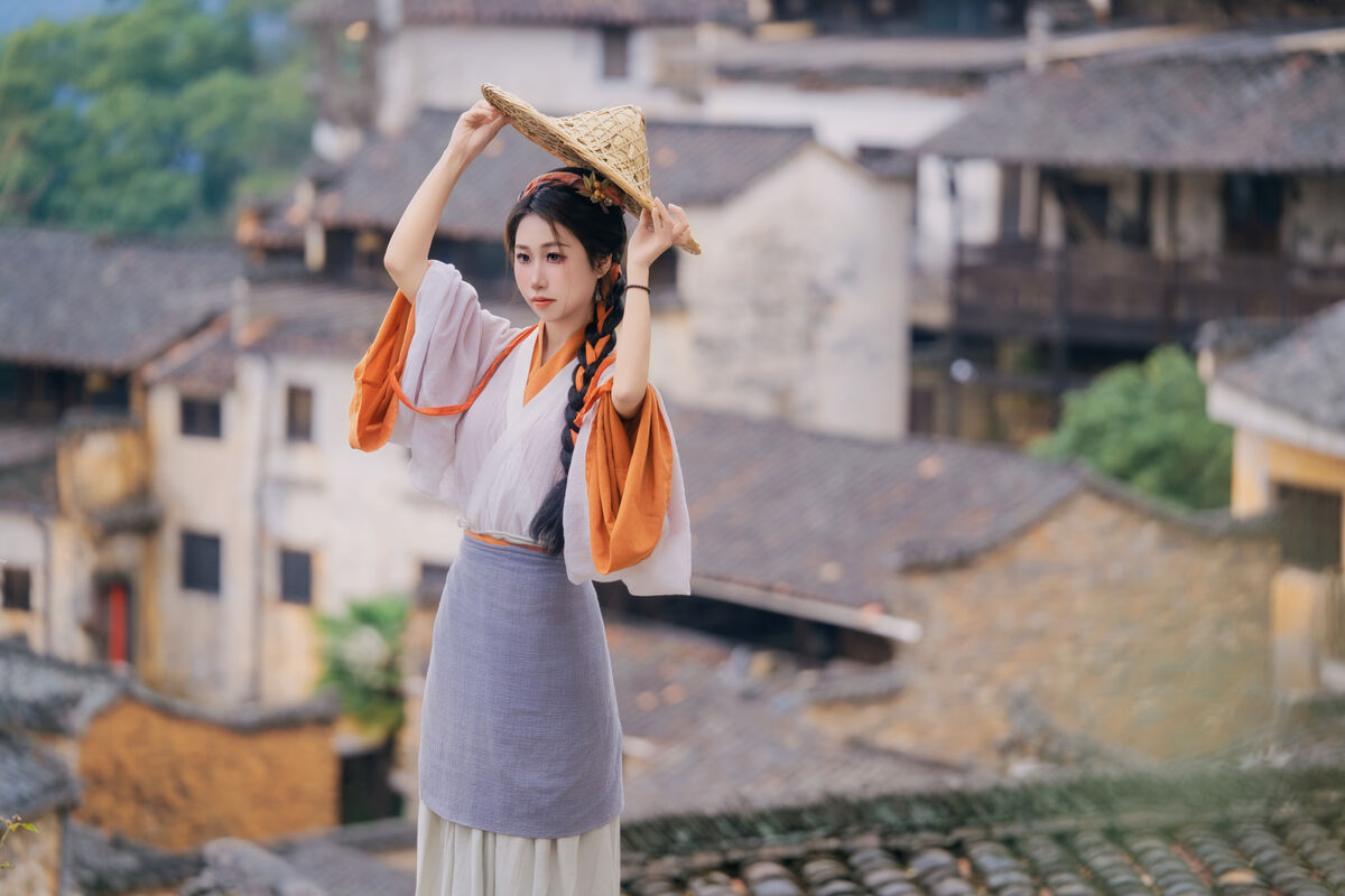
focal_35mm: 112
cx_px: 672
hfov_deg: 18.3
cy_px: 448
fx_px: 4184
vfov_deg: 12.2
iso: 160
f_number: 2.8
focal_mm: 112
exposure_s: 1/250
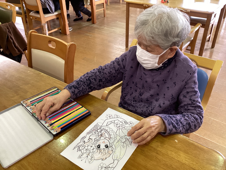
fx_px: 202
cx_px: 113
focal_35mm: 31
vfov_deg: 45.4
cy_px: 85
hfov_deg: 58.4
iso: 200
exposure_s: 1/60
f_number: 2.4
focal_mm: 3.3
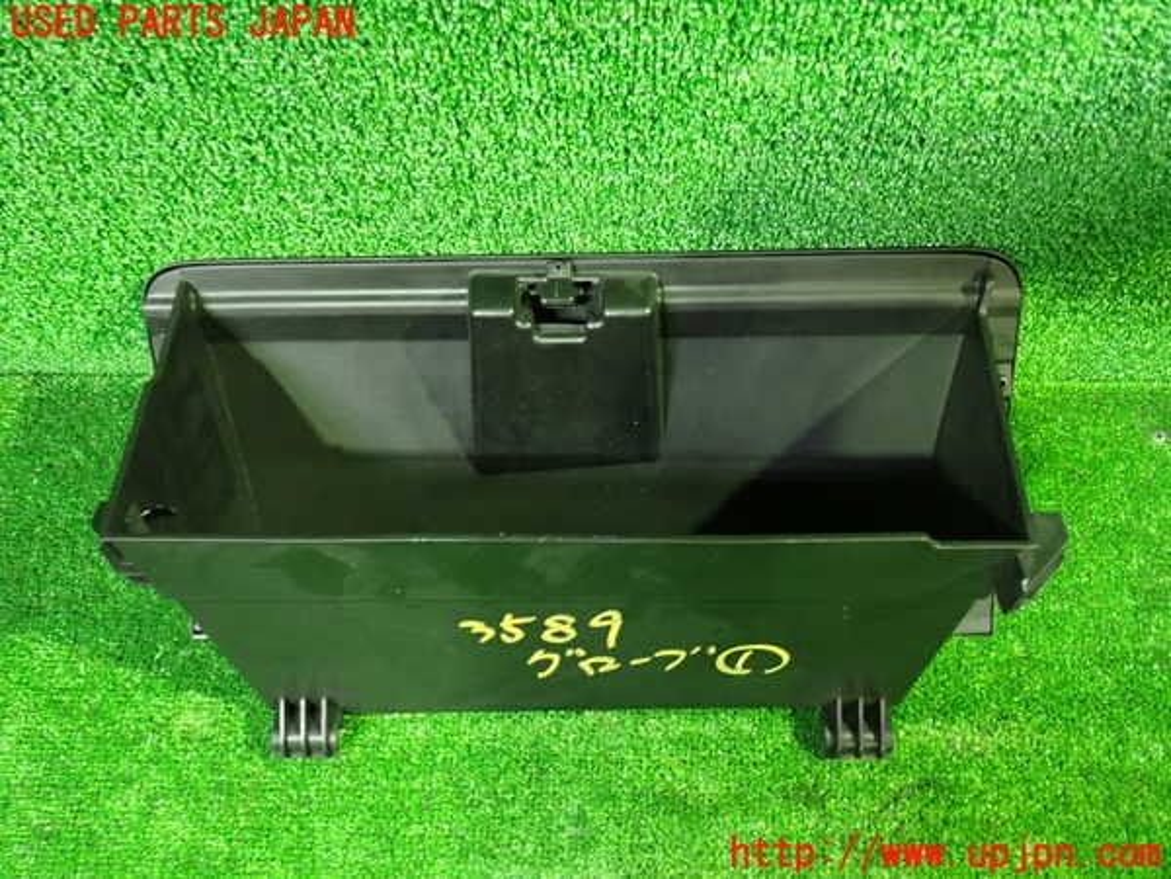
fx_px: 1015
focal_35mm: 30
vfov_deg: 46.8
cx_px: 586
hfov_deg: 60.0
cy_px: 440
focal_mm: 5.4
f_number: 2.3
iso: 800
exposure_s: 1/15
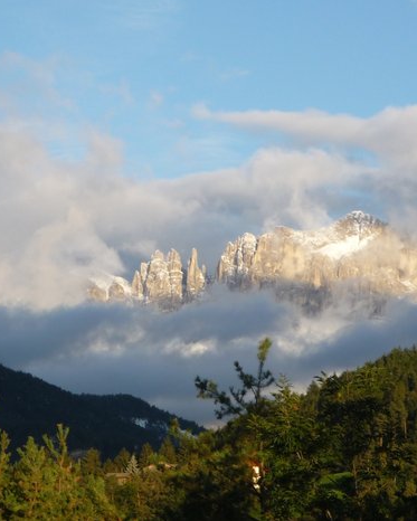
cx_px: 212
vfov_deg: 11.6
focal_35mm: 166
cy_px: 260
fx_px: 2560
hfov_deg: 9.3
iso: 100
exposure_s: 1/250
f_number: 5.1
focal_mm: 16.5
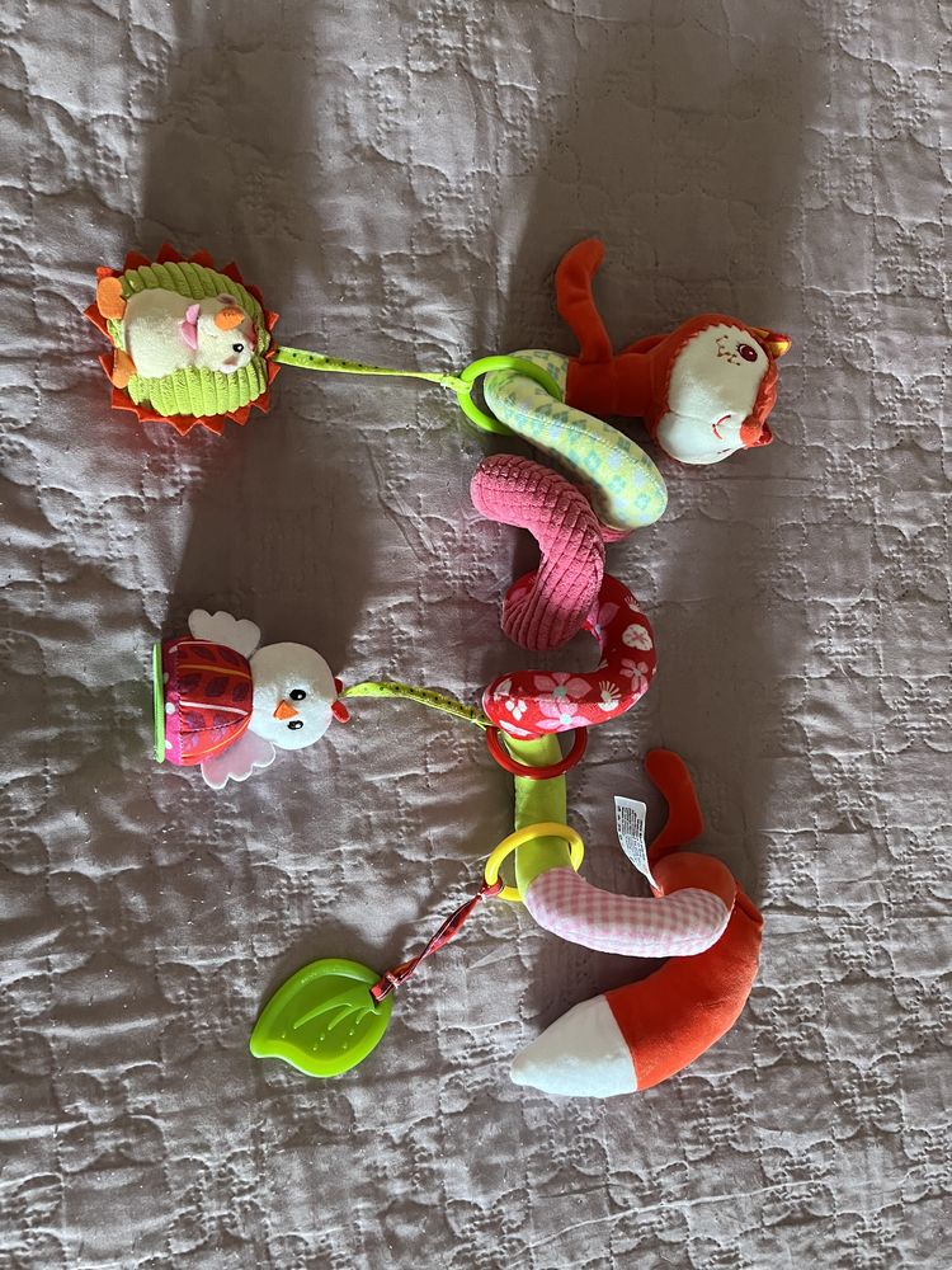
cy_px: 635
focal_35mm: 26
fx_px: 953
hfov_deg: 53.1
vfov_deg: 67.3
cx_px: 476
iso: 500
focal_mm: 5.1
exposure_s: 1/60
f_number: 1.6
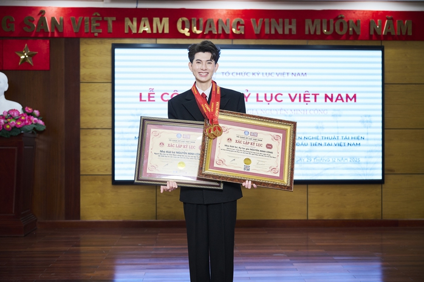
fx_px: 530
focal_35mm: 45
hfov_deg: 43.6
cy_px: 141
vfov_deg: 29.9
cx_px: 212
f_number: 2.8
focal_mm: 45
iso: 400
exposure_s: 1/200
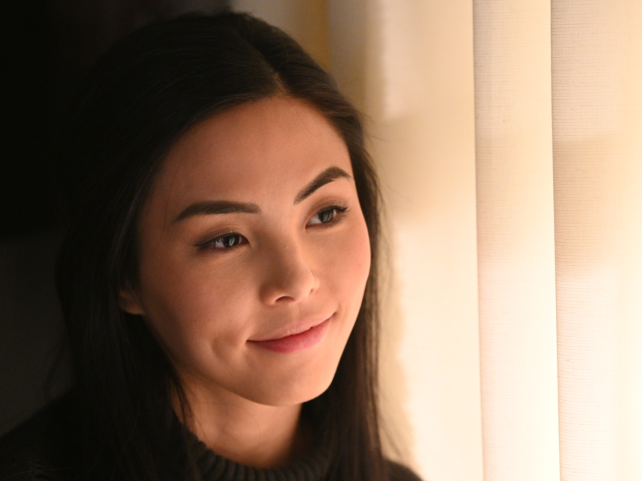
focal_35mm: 171
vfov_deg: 8.7
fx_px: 3171
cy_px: 258
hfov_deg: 11.6
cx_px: 287
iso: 6400
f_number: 2.8
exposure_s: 1/125
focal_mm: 125
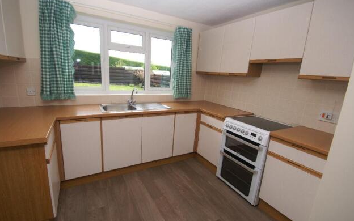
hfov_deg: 97.8
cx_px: 174
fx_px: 154
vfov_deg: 71.3
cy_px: 110
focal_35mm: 16
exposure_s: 1/125
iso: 100
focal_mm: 10
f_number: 3.5
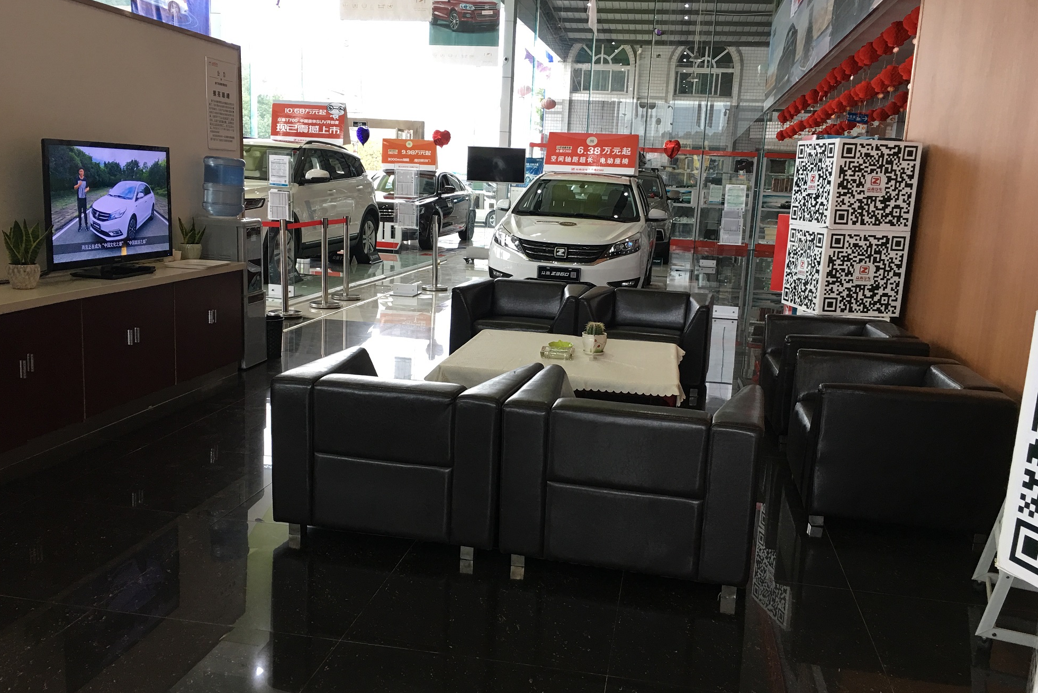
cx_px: 527
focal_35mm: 31
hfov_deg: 60.3
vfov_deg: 42.3
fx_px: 894
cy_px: 369
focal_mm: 4.15
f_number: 2.2
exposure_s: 1/17
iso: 40
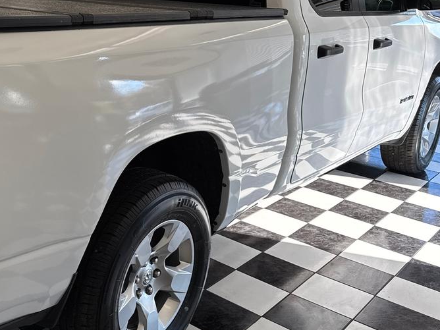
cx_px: 61
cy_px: 113
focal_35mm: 46
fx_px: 585
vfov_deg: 31.3
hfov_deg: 38.9
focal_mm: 6.76
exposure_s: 1/320
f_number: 1.78
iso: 80
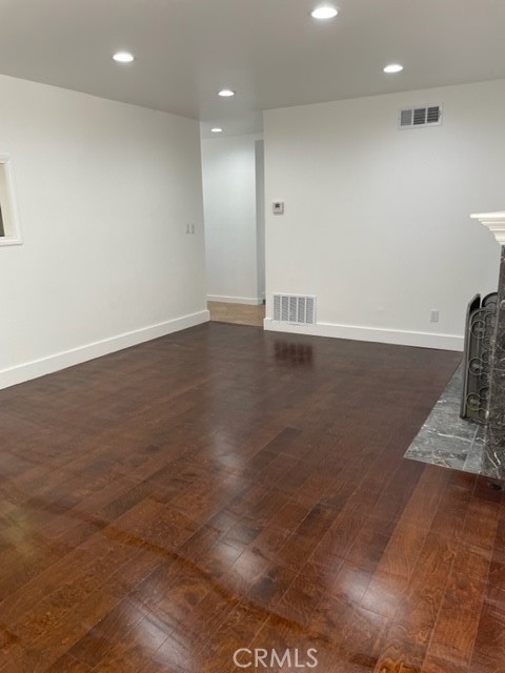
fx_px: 506
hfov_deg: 53.1
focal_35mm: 26
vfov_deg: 67.3
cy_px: 336
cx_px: 252
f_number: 1.6
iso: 100
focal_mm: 4.2
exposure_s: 1/121
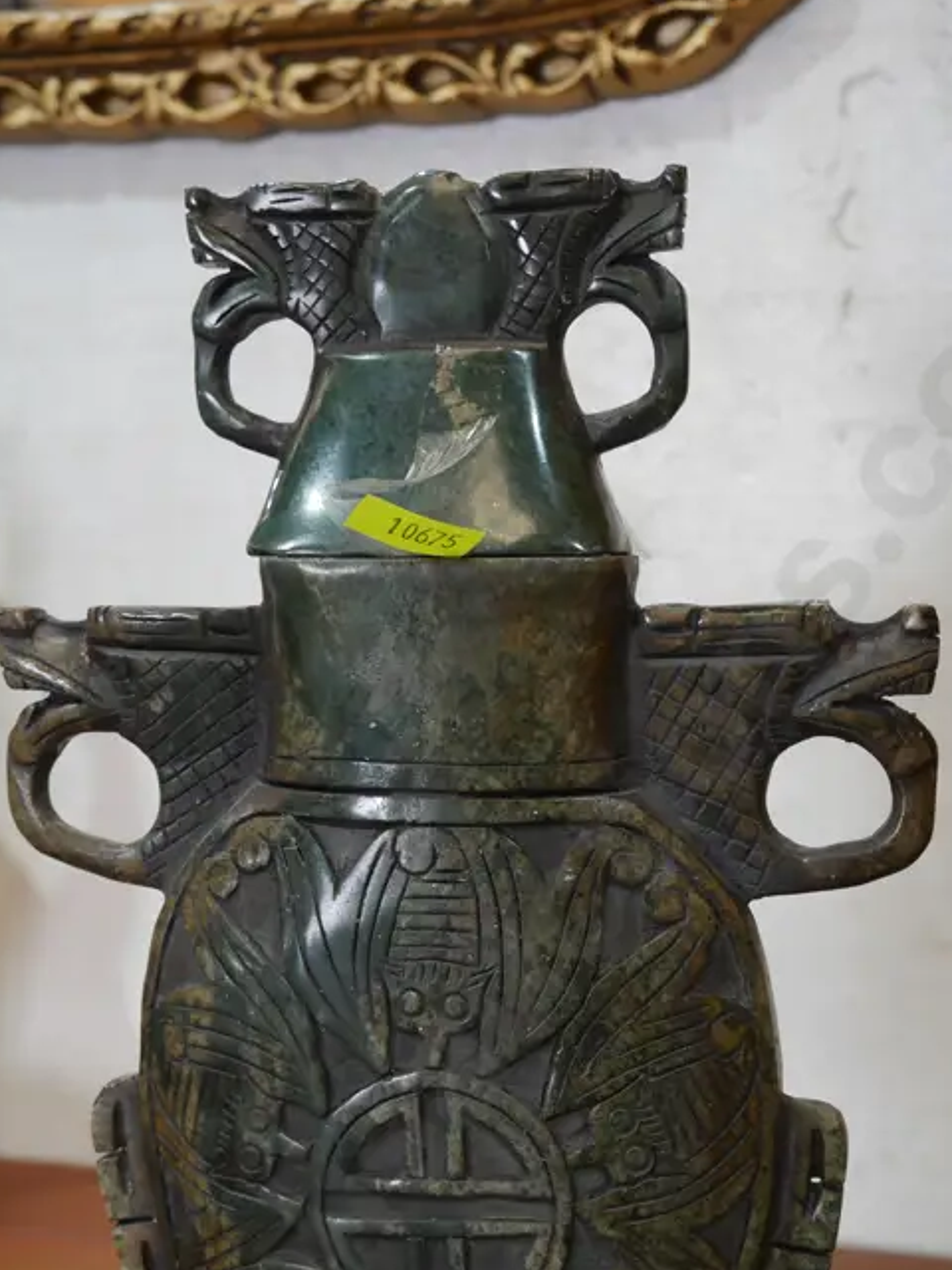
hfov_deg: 22.9
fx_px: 2347
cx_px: 525
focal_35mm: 64
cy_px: 978
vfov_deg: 29.7
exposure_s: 1/60
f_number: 4.4
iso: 500
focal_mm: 20
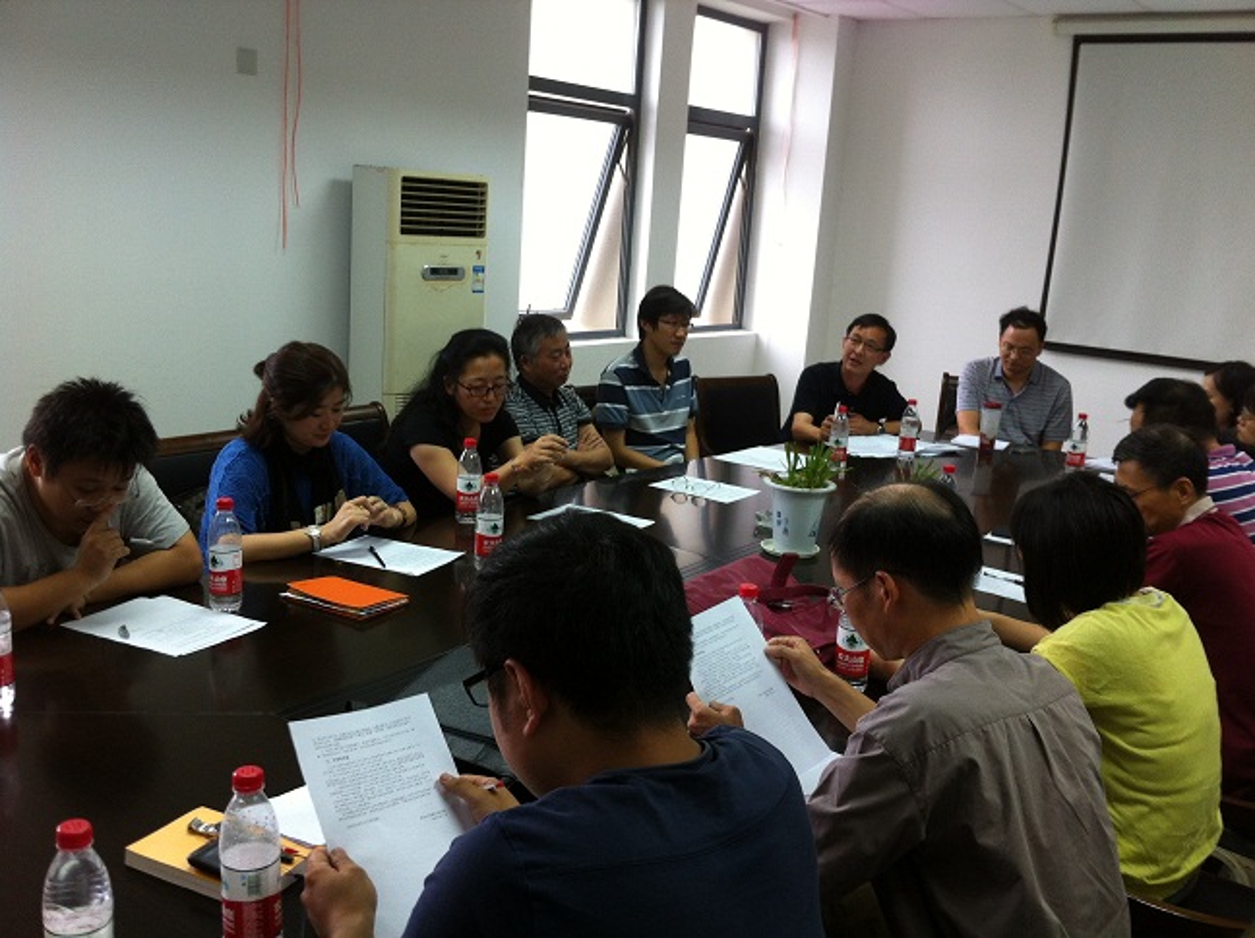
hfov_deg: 52.7
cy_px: 469
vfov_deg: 40.6
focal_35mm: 35
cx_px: 628
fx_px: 1267
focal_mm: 3.85
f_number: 2.8
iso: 80
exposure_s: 1/17
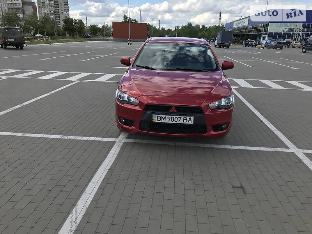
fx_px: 252
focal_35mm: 28
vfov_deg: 49.7
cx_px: 156
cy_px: 117
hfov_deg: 63.4
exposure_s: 1/1168
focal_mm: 4
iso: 20
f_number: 1.8
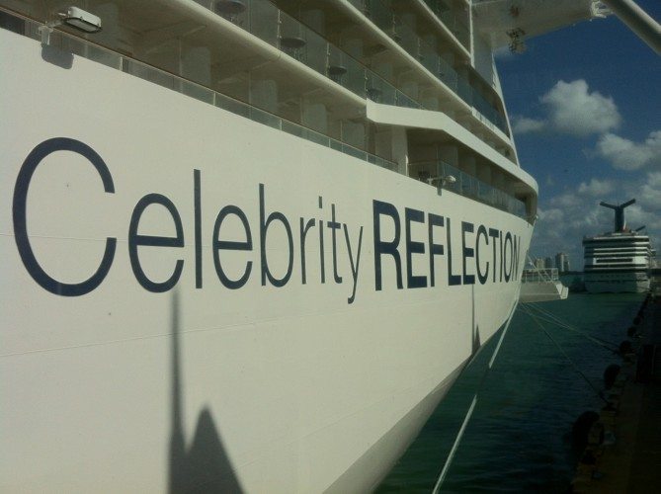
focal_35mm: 35
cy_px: 247
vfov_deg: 40.6
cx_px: 330
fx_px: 667
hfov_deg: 52.7
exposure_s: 1/6033
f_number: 2.8
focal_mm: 3.85
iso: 80
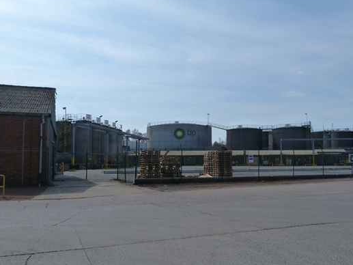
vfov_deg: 48.2
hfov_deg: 61.6
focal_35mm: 29
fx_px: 296
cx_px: 178
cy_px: 141
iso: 125
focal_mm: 4.5
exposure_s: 1/640
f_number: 5.6
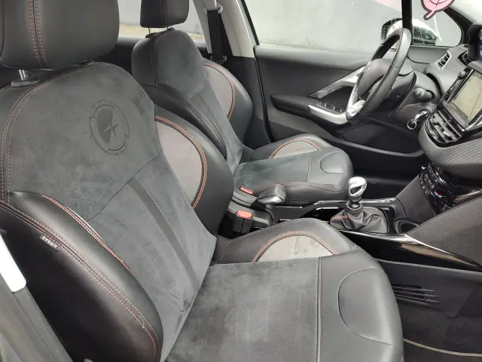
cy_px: 181
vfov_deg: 58.9
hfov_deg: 73.9
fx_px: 320
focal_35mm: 23
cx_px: 241
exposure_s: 1/50
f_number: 1.8
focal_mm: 5.56
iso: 184
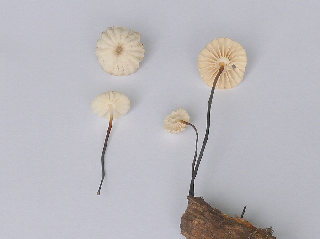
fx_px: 619
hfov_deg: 29.0
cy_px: 120
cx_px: 160
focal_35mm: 67
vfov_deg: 21.9
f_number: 10
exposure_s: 1/15
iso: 100
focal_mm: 14.1
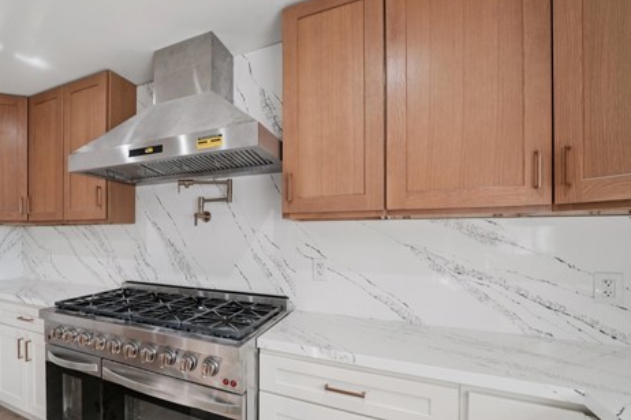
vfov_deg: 67.2
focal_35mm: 18
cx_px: 210
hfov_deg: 86.8
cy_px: 230
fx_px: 315
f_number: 8
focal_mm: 13
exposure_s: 1/15
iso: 400
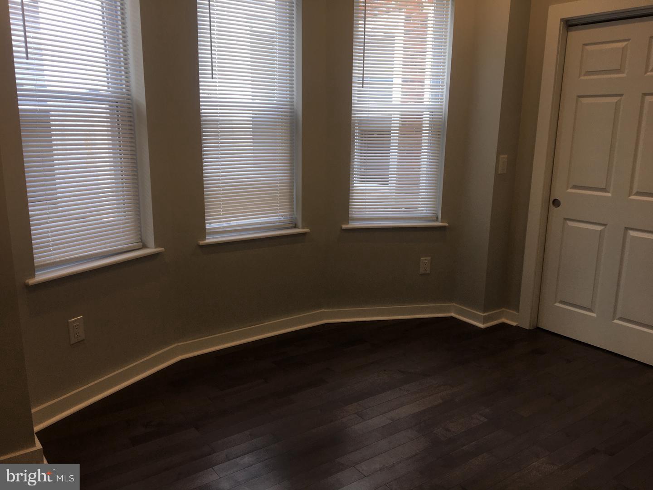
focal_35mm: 29
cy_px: 245
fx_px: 547
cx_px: 326
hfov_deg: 61.7
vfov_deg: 48.2
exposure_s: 1/50
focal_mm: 4.15
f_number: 2.2
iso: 25
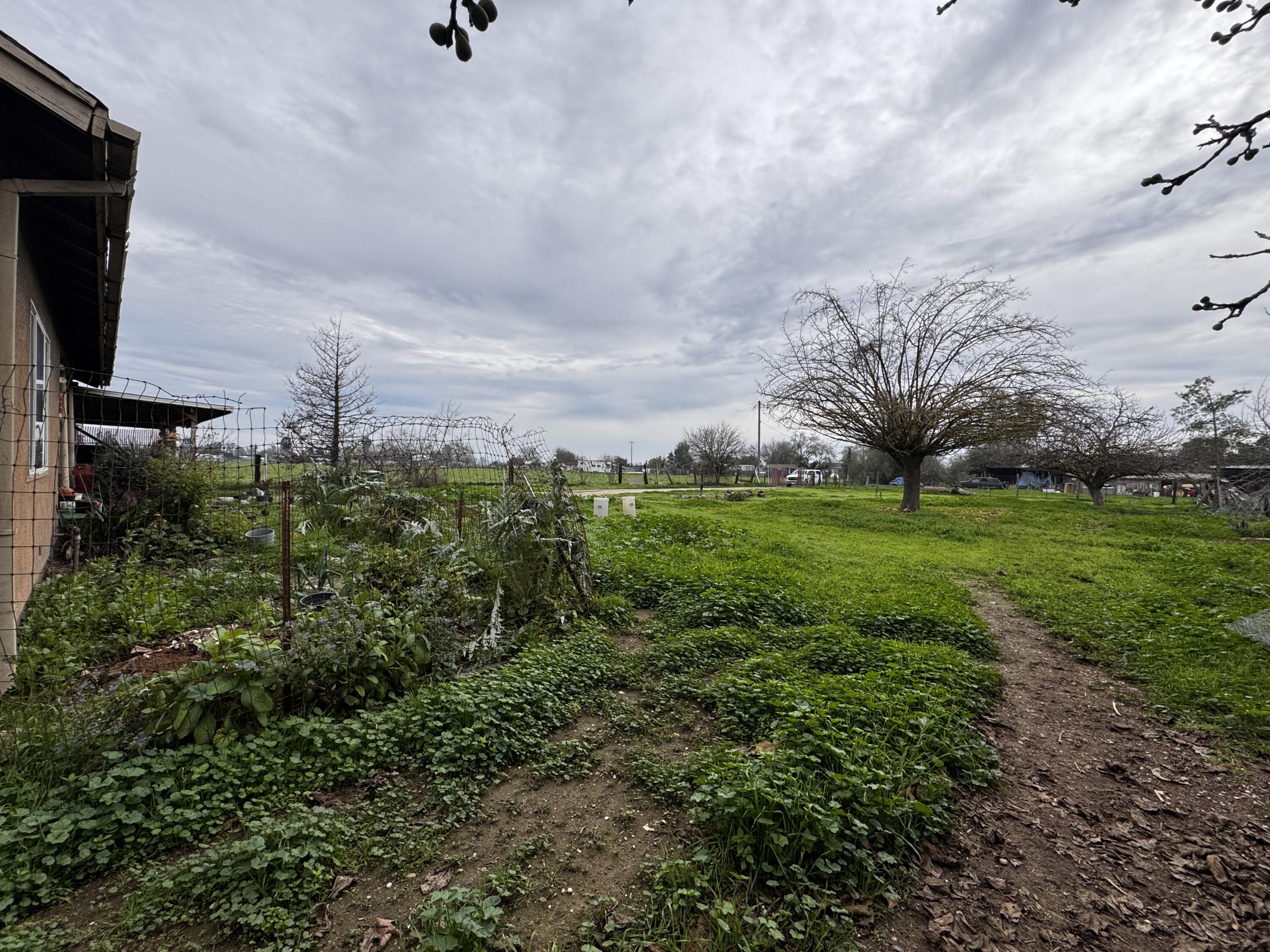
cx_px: 635
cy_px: 476
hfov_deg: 102.1
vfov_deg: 85.7
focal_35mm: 14
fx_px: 514
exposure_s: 1/1323
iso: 50
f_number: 2.2
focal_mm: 2.22
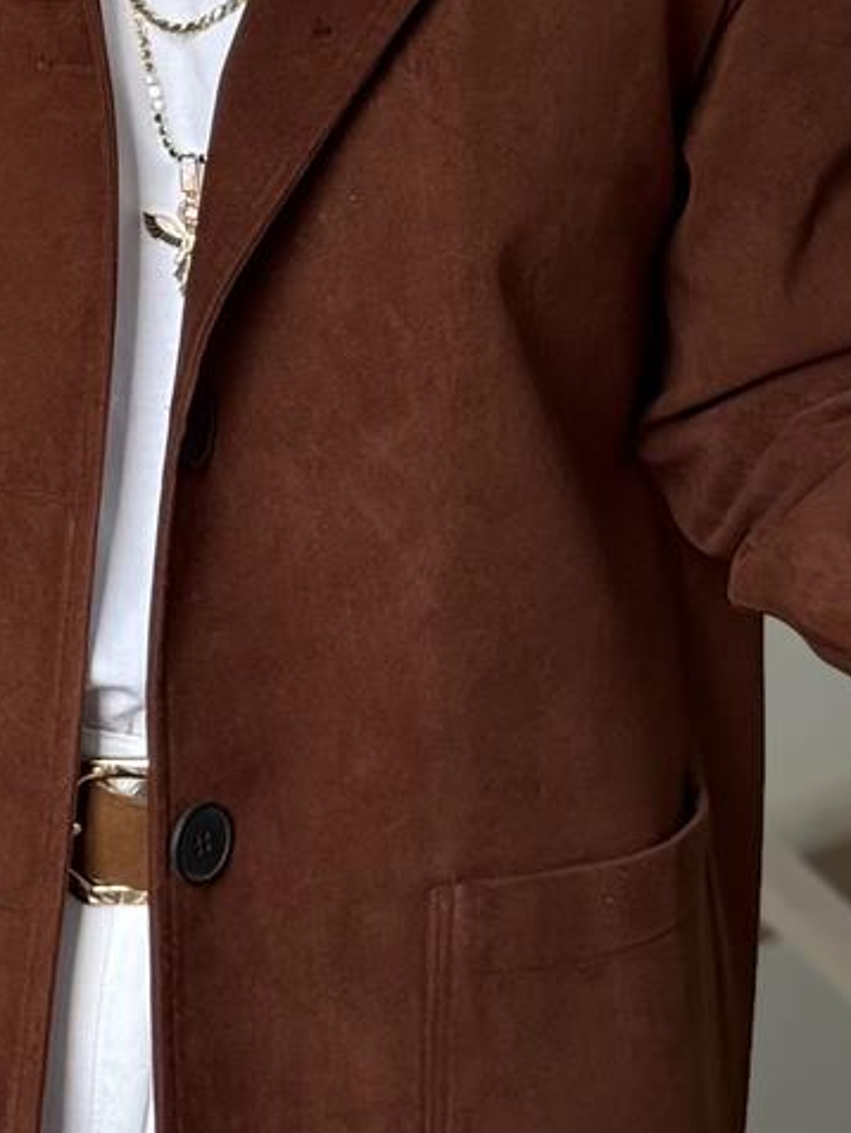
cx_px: 290
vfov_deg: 12.2
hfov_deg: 9.2
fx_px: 5275
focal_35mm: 161
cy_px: 223
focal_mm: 6.76
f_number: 1.78
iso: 64
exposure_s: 1/171
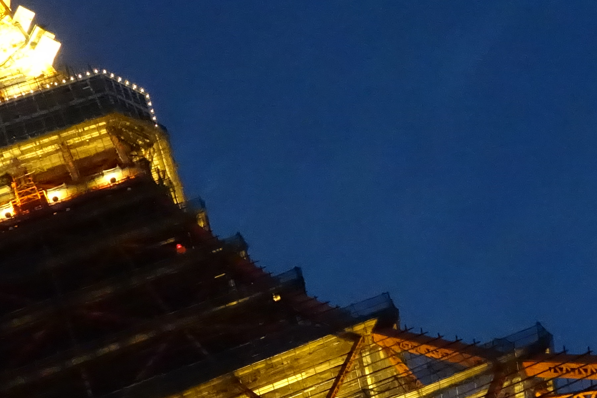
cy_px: 349
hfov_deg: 27.6
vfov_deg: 18.4
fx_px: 1210
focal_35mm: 73
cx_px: 373
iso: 6400
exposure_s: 1/50
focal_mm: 8.8
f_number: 5.6
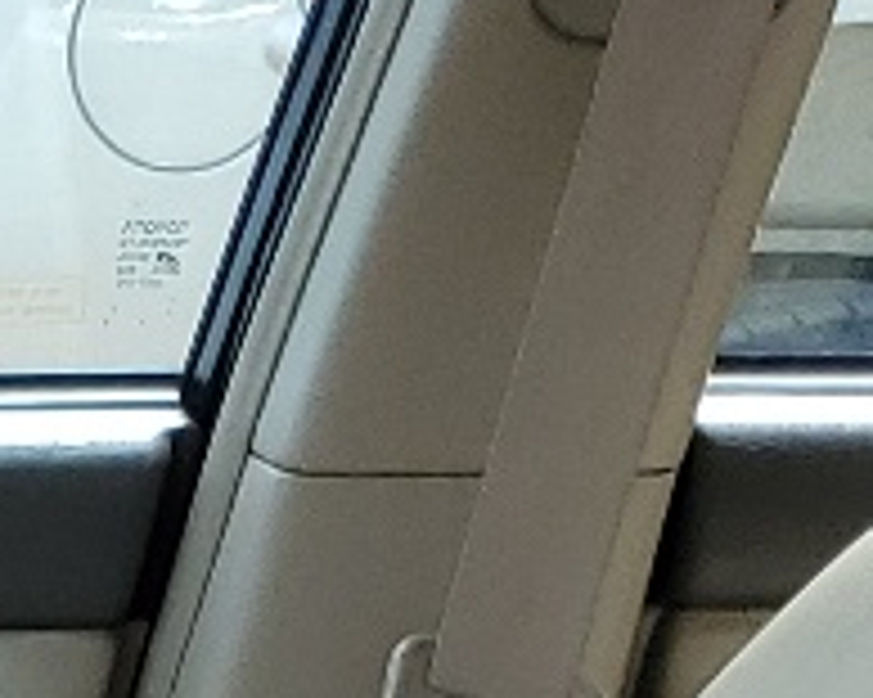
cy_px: 2643
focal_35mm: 209
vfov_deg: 6.3
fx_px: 5397
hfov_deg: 8.6
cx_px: -1035
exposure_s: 1/769
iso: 50
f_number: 1.5
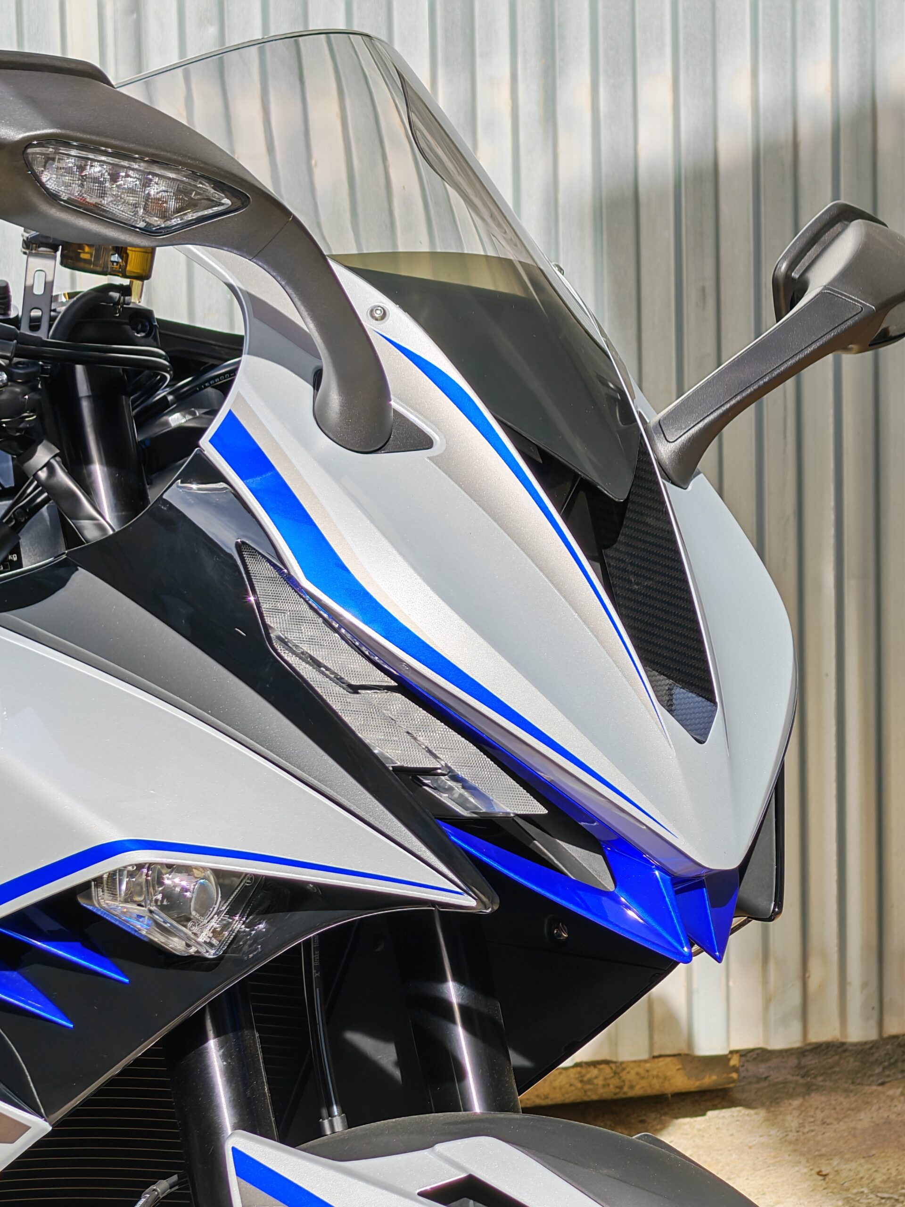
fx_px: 5020
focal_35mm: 144
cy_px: 604
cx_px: 452
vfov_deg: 13.7
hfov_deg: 10.3
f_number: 2.6
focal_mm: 15.38
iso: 50
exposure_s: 1/220
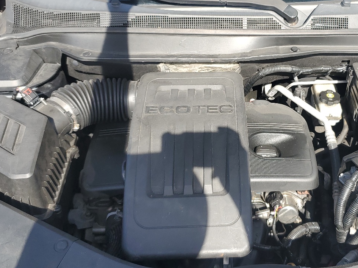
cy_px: 104
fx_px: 455
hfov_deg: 42.1
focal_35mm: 44
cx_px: 250
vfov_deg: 32.8
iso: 50
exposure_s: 1/769
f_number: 1.5
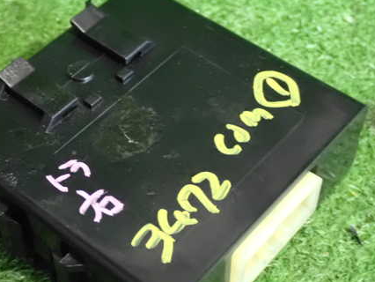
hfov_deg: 25.6
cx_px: 171
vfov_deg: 19.4
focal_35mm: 76
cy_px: 161
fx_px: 824
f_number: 3.3
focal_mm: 9.65
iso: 1600
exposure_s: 1/25
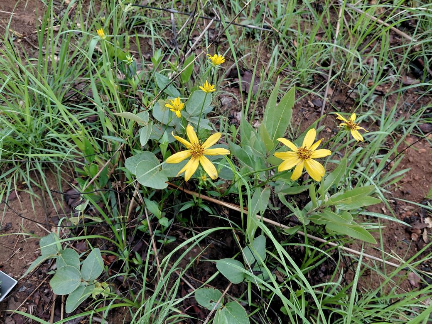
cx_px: 216
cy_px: 162
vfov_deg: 54.9
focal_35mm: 25
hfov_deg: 69.4
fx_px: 312
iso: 50
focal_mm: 4.69
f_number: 1.8
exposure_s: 1/379
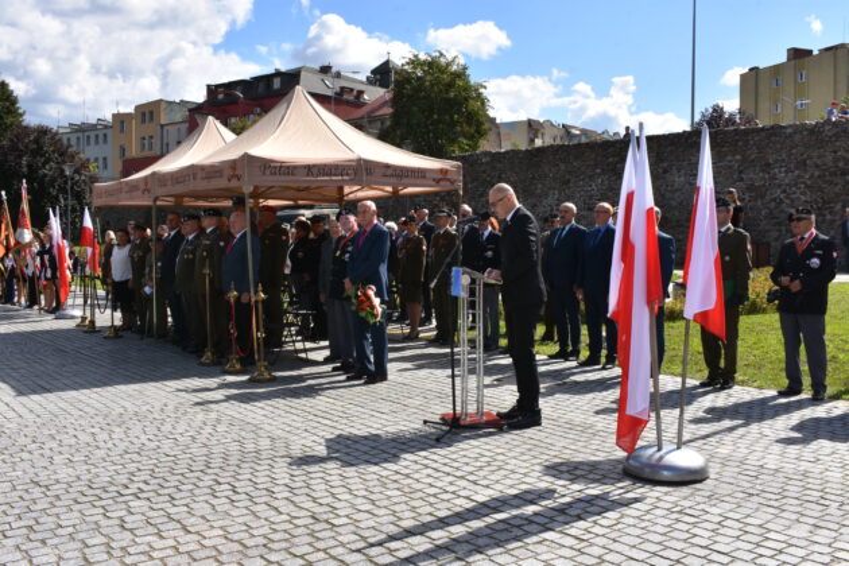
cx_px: 424
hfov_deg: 53.1
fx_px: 849
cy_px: 283
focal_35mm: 36
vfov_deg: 36.9
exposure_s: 1/250
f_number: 16
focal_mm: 24
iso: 320
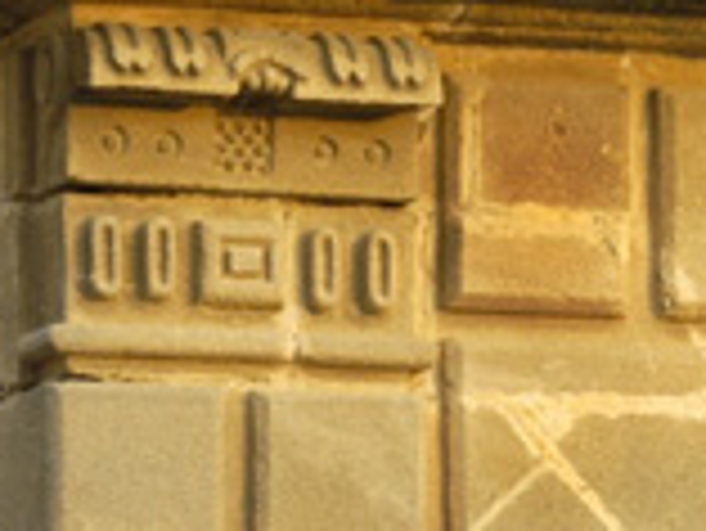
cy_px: 61
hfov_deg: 3.0
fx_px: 13594
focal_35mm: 666
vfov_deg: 2.2
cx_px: 1142
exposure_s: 1/125
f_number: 5.6
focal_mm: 112
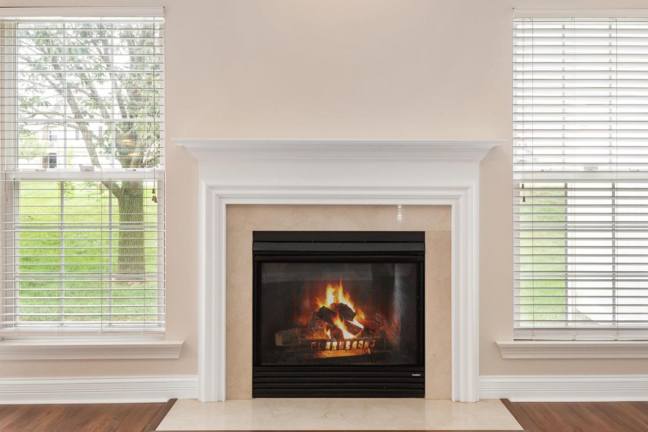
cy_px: 197
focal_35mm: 40
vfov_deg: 33.4
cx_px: 338
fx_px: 720
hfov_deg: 48.5
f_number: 6.3
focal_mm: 18
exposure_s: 1/25
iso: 400
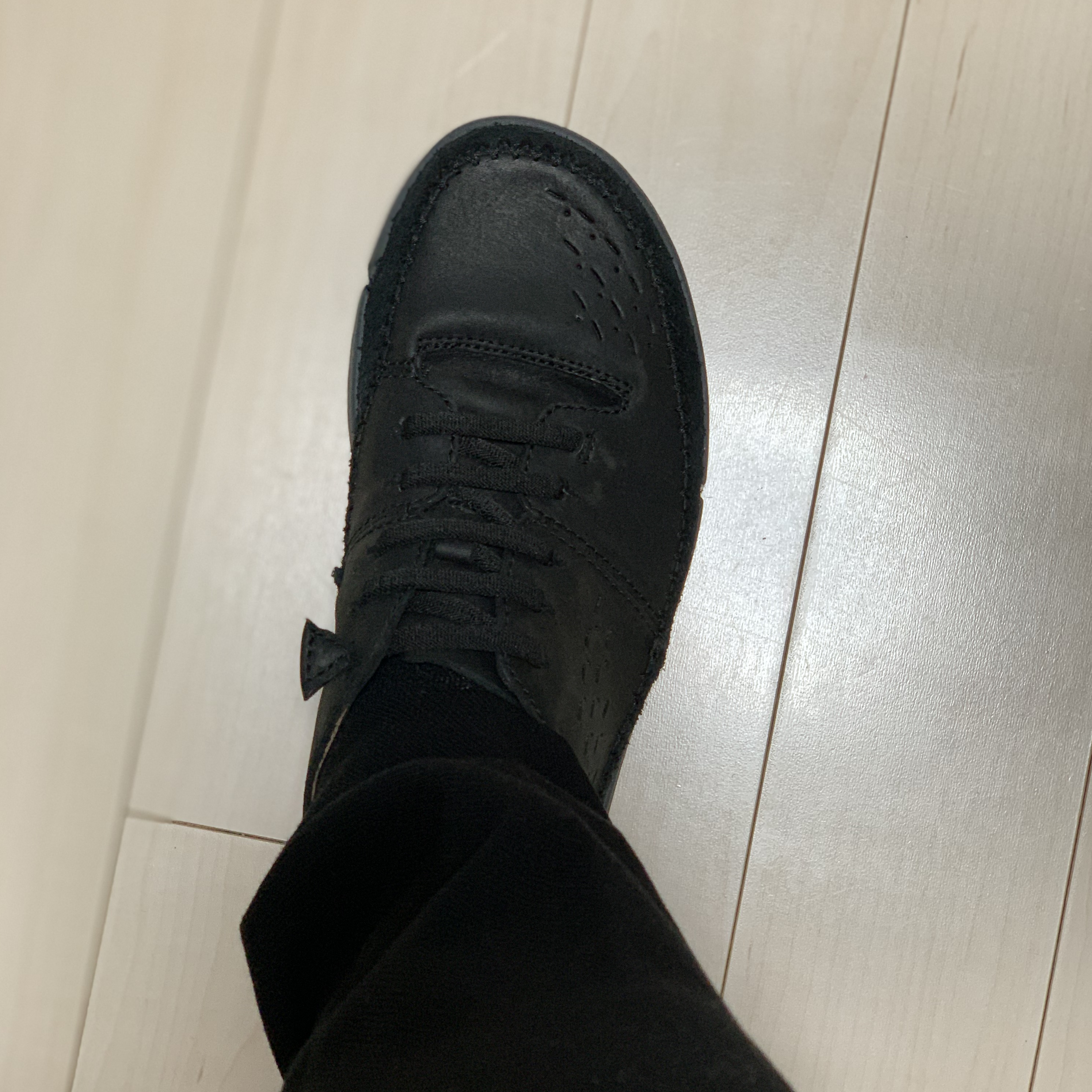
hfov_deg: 27.7
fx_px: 2213
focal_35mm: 62
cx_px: 541
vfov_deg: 27.7
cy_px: 612
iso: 125
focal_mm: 6
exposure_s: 1/60
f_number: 2.4
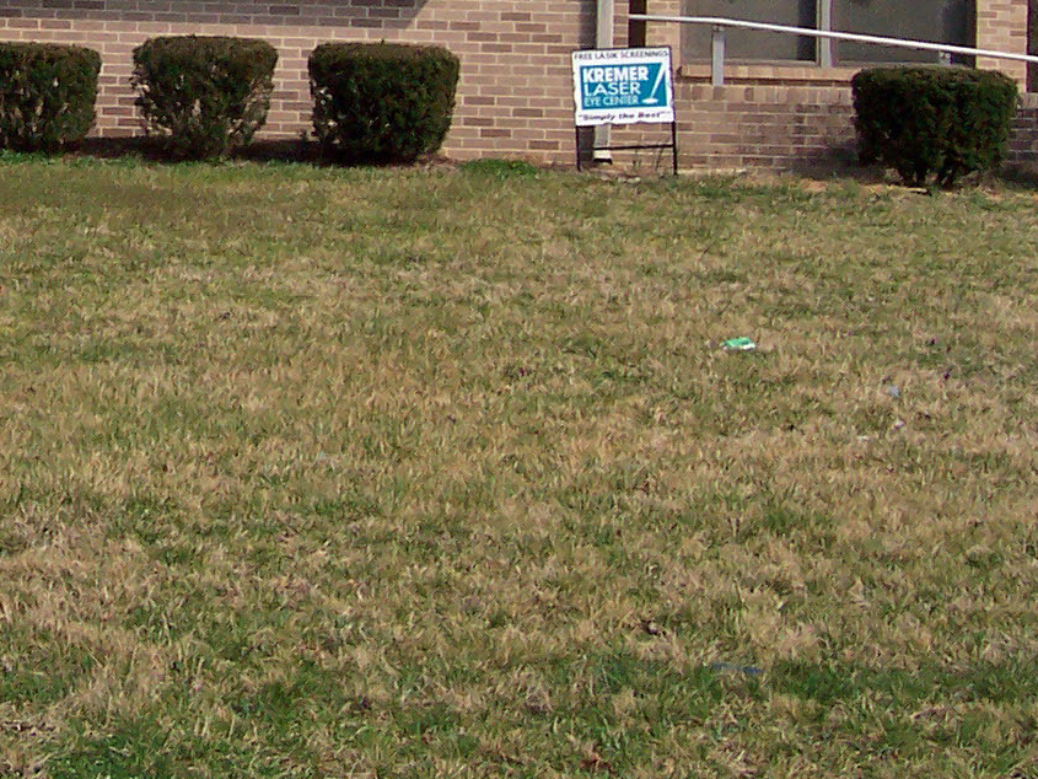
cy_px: -104
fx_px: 2669
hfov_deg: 21.4
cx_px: 52
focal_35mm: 89
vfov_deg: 16.1
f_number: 5.6
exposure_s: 1/750
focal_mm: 5.6
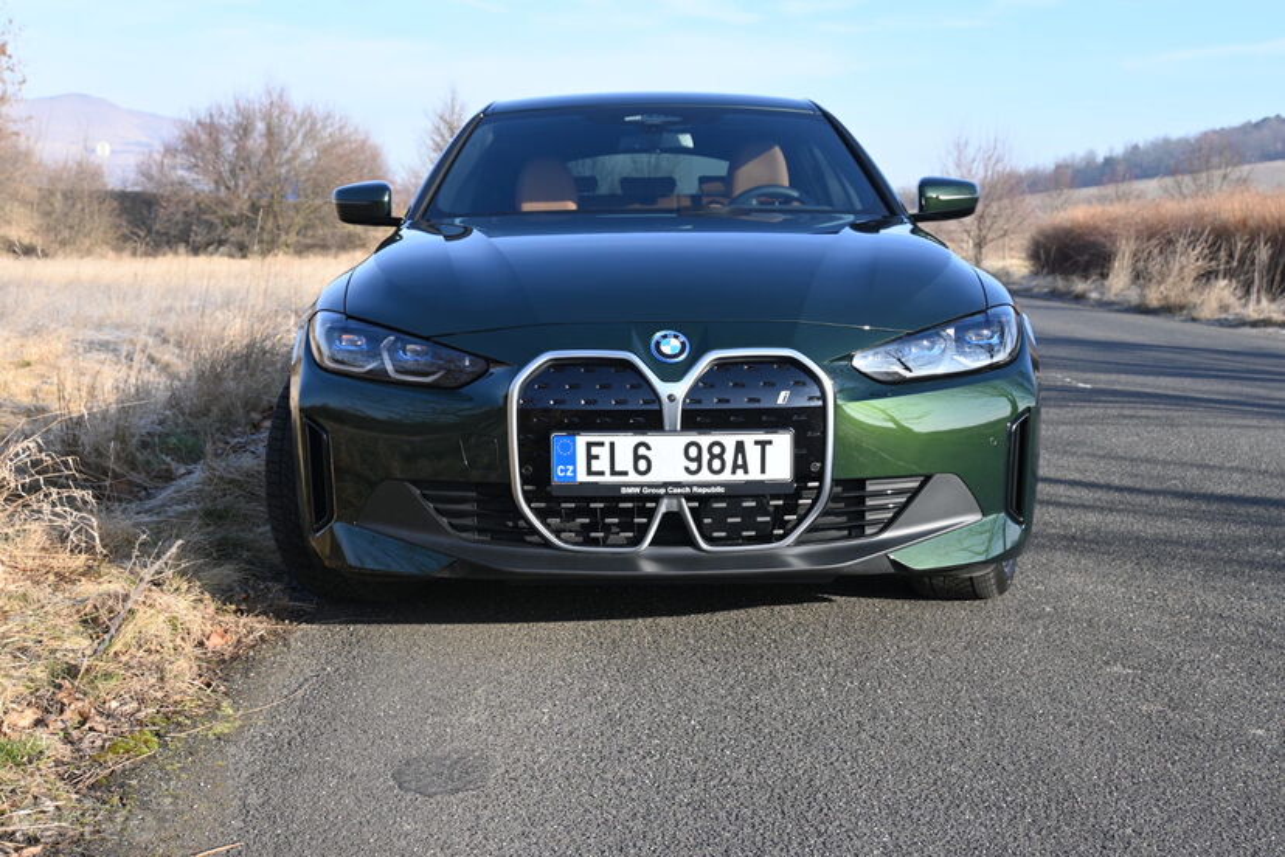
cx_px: 642
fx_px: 1686
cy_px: 428
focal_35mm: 47
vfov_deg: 28.5
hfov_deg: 41.7
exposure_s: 1/250
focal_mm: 31.5
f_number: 5.6
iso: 125
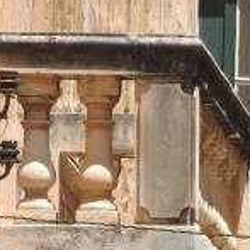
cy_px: 486
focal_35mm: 2409
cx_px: 673
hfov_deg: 0.7
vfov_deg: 0.7
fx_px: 19684
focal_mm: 89.6
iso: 100
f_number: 5.6
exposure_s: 1/400
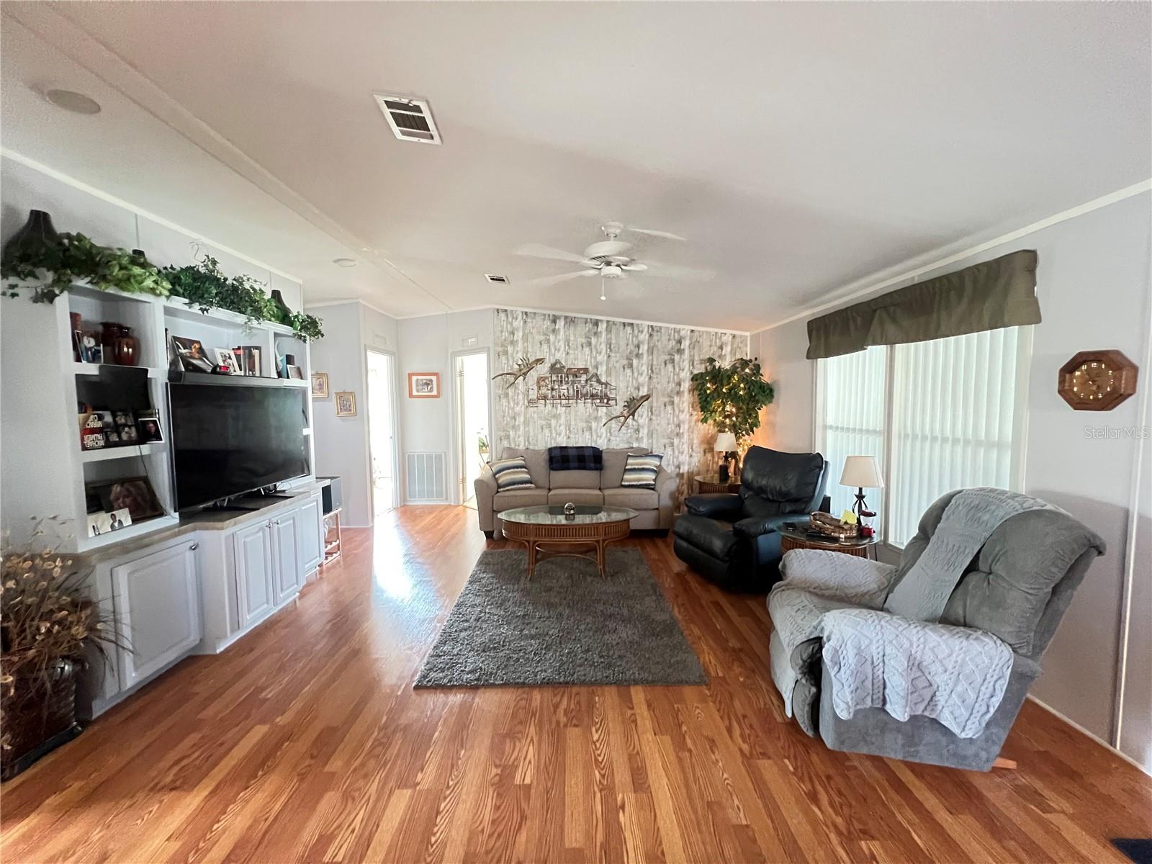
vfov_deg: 89.9
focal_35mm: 13
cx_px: 576
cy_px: 432
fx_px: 433
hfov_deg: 106.2
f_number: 1.8
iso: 1000
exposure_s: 1/40
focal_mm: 1.57
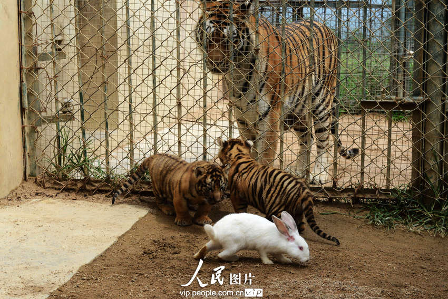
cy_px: 150
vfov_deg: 19.5
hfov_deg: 28.8
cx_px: 224
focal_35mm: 70
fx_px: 871
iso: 640
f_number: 11
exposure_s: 1/500
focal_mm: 70
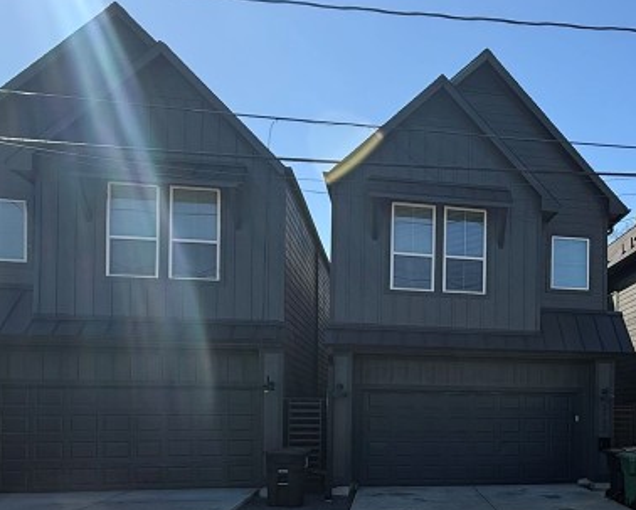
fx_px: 697
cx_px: 559
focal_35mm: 37
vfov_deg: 38.9
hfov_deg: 45.0
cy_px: 397
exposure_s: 1/1033
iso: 50
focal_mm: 2.22
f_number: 2.2
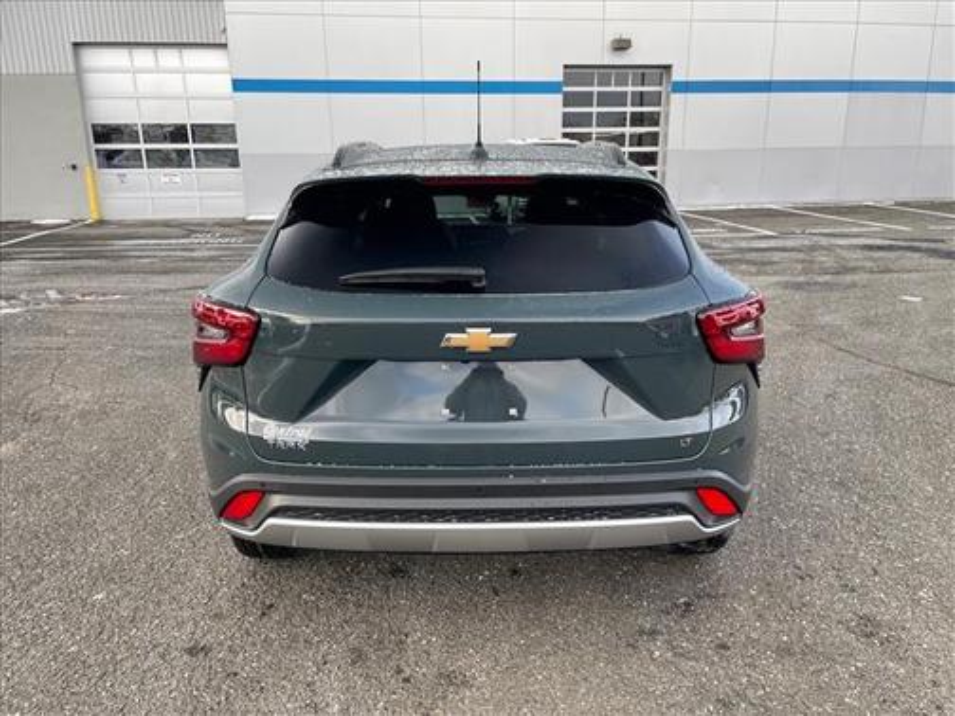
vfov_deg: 53.1
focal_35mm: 26
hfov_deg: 67.3
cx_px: 478
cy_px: 358
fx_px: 717
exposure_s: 1/121
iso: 40
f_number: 1.6
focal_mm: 4.2
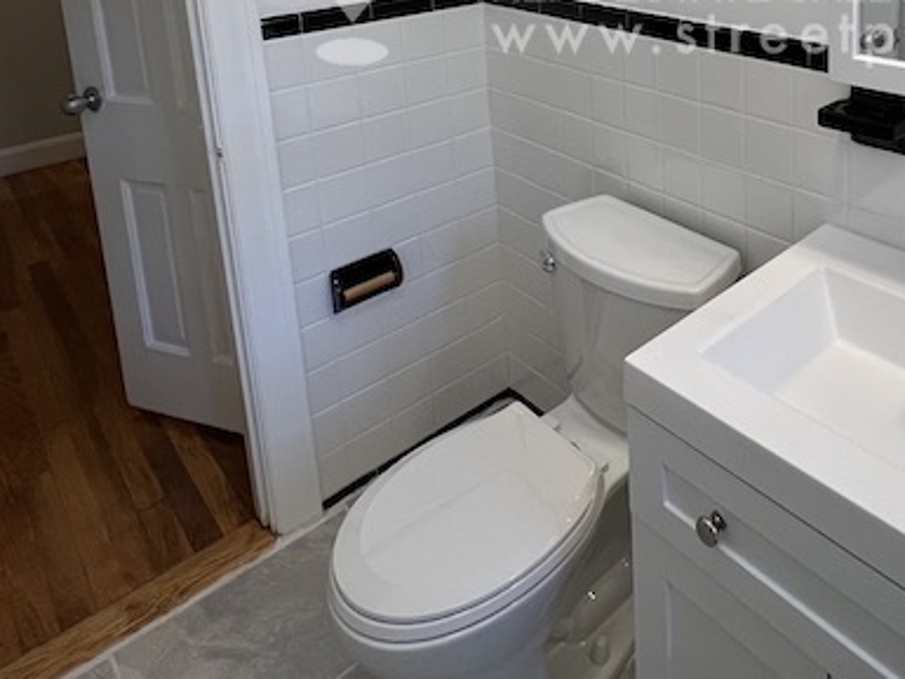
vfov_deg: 43.7
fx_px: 706
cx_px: 715
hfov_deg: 60.4
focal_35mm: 27
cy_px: -5
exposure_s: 1/120
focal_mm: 1.57
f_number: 1.8
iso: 125
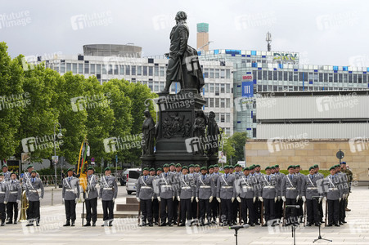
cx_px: 184
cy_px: 122
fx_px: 840
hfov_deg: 24.8
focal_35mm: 82
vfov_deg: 16.6
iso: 200
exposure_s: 1/250
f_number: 5.6
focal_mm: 54.7
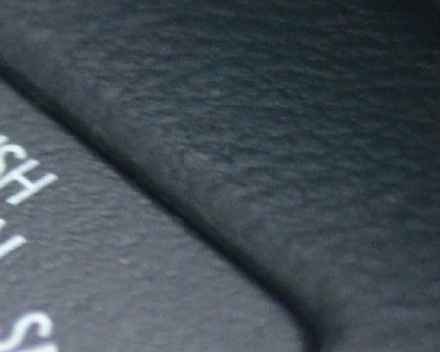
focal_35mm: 594
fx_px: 7730
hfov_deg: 3.3
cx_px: -125
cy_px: 261
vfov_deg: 2.6
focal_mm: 55
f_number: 2.8
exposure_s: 1/60
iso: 1600
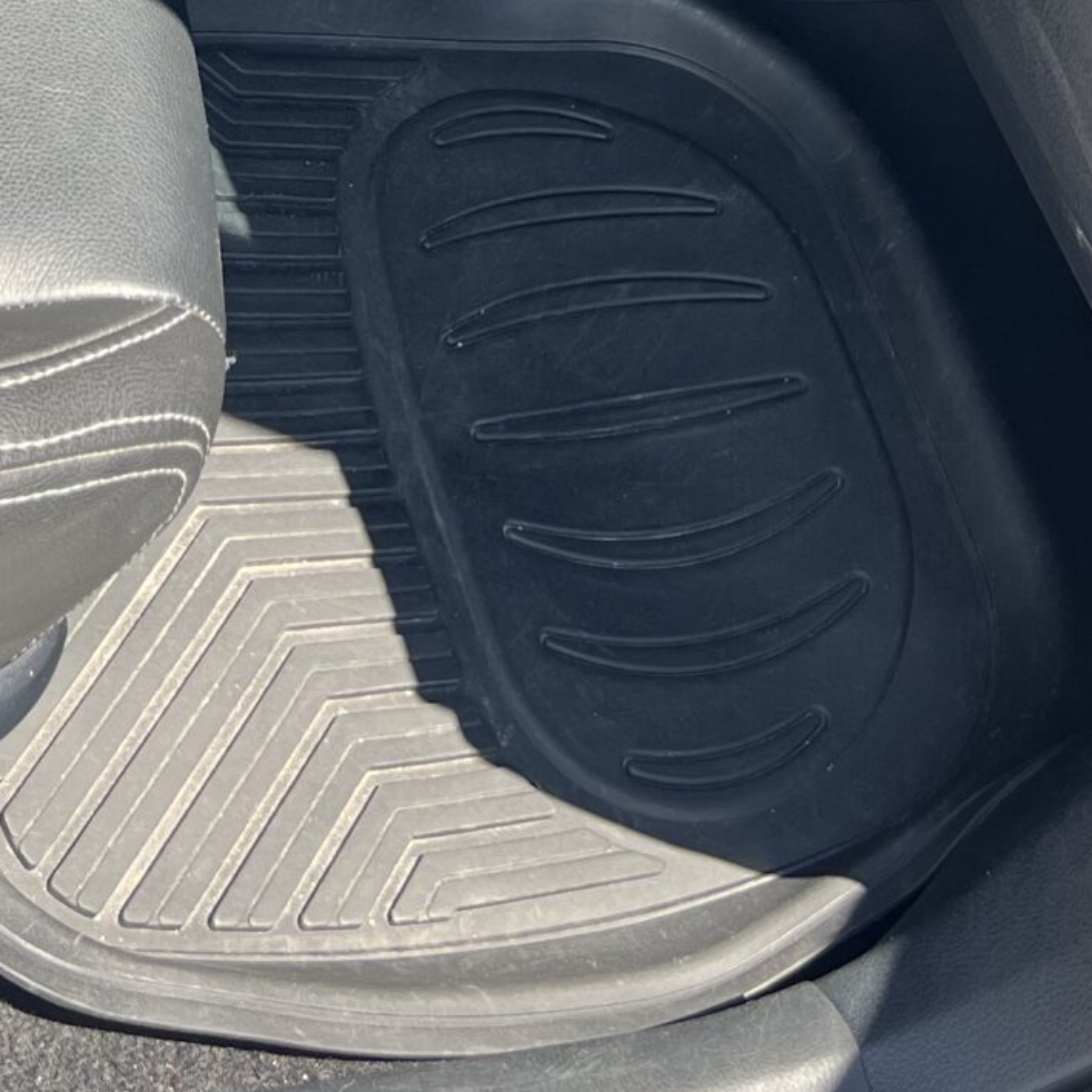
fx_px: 2962
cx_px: 653
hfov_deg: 20.9
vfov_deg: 18.2
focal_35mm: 83
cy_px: -625
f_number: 1.5
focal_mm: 5.7
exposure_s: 1/379
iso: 50
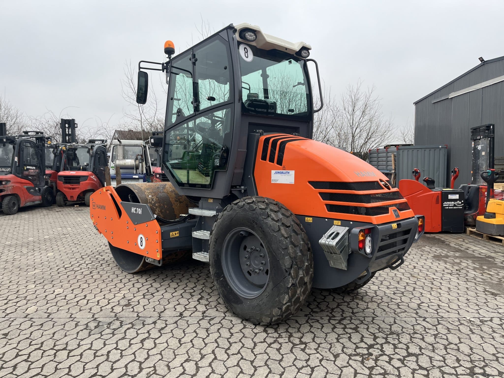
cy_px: 189
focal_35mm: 26
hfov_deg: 67.3
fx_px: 379
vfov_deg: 53.1
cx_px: 252
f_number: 1.6
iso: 50
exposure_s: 1/592
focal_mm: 5.1
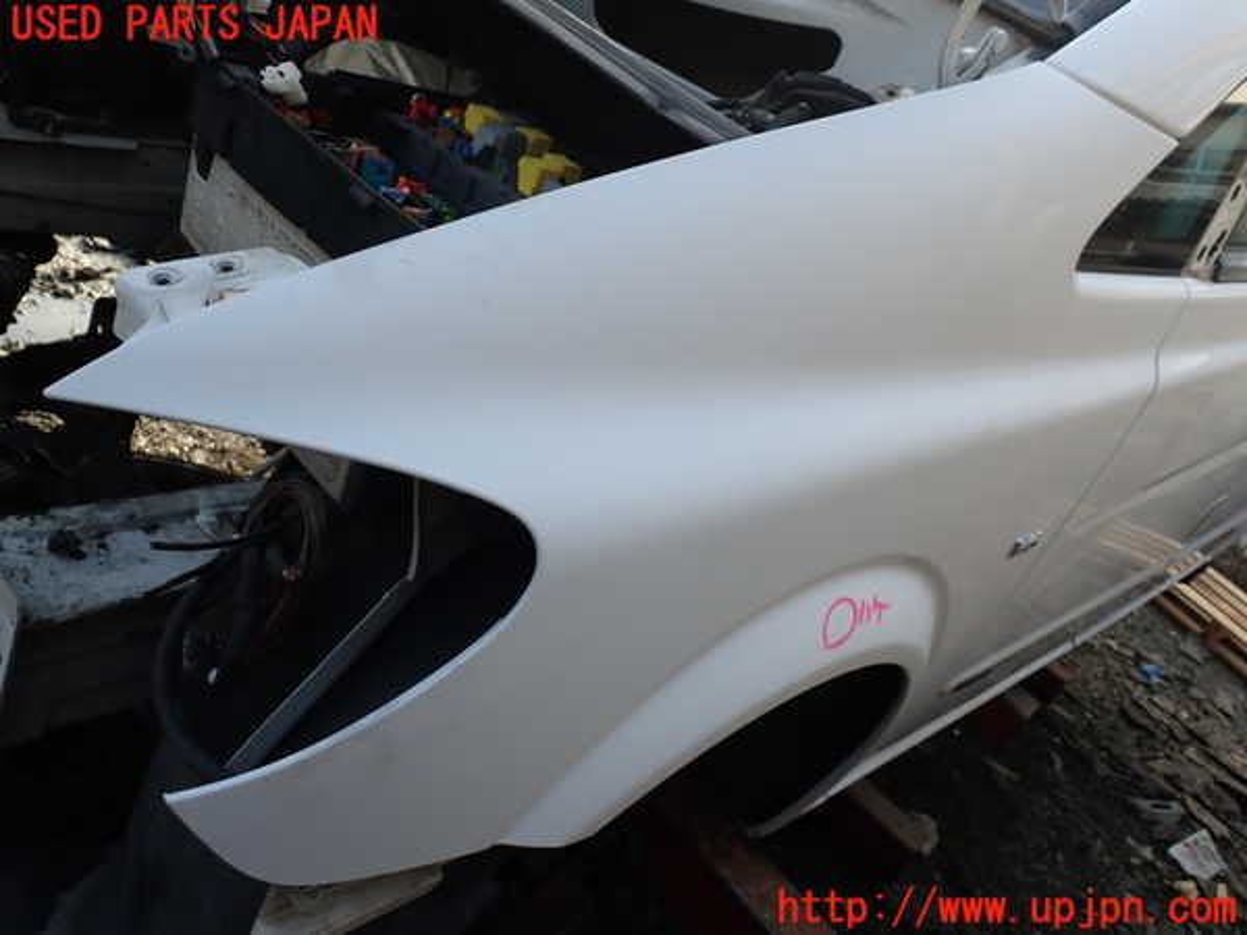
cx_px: 624
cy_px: 468
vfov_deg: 46.8
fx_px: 1081
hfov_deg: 60.0
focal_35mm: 30
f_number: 3.2
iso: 100
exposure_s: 1/200
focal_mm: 5.4
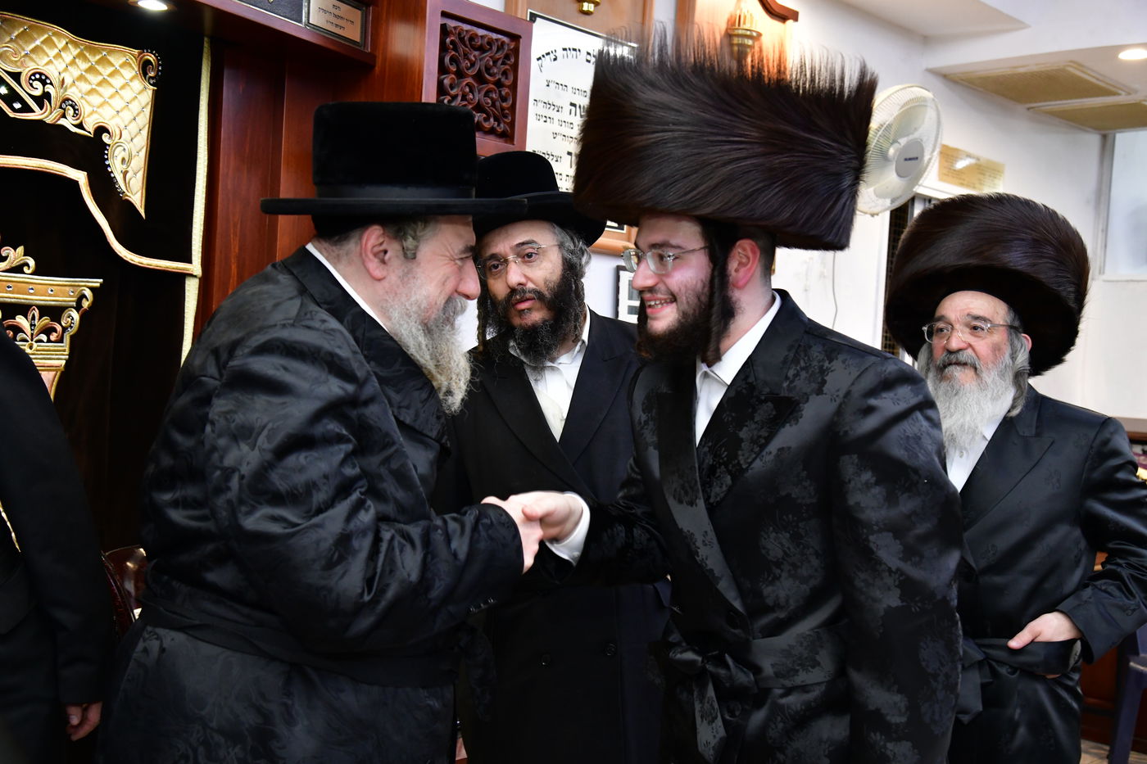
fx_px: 1402
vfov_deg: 30.5
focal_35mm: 44
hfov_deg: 44.5
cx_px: 574
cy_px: 382
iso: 3200
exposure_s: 1/100
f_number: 5.6
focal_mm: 44
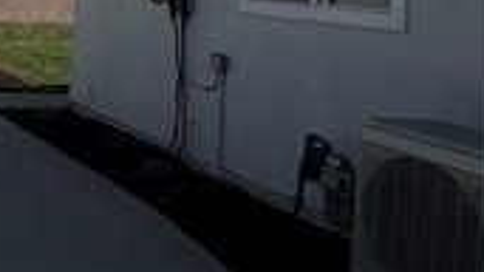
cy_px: -34
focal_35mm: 57
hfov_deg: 28.4
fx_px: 731
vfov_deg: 20.0
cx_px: -181
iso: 50
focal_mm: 2.22
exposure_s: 1/3390
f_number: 2.2
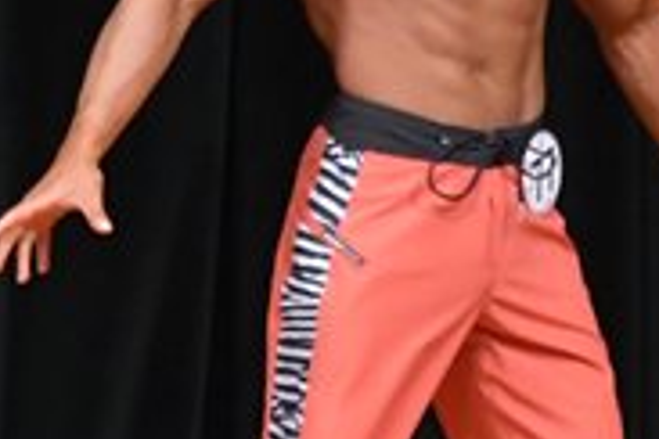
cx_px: 146
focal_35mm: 1143
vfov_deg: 1.2
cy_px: 205
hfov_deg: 1.8
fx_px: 20922
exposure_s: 1/400
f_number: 5.6
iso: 5000
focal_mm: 180
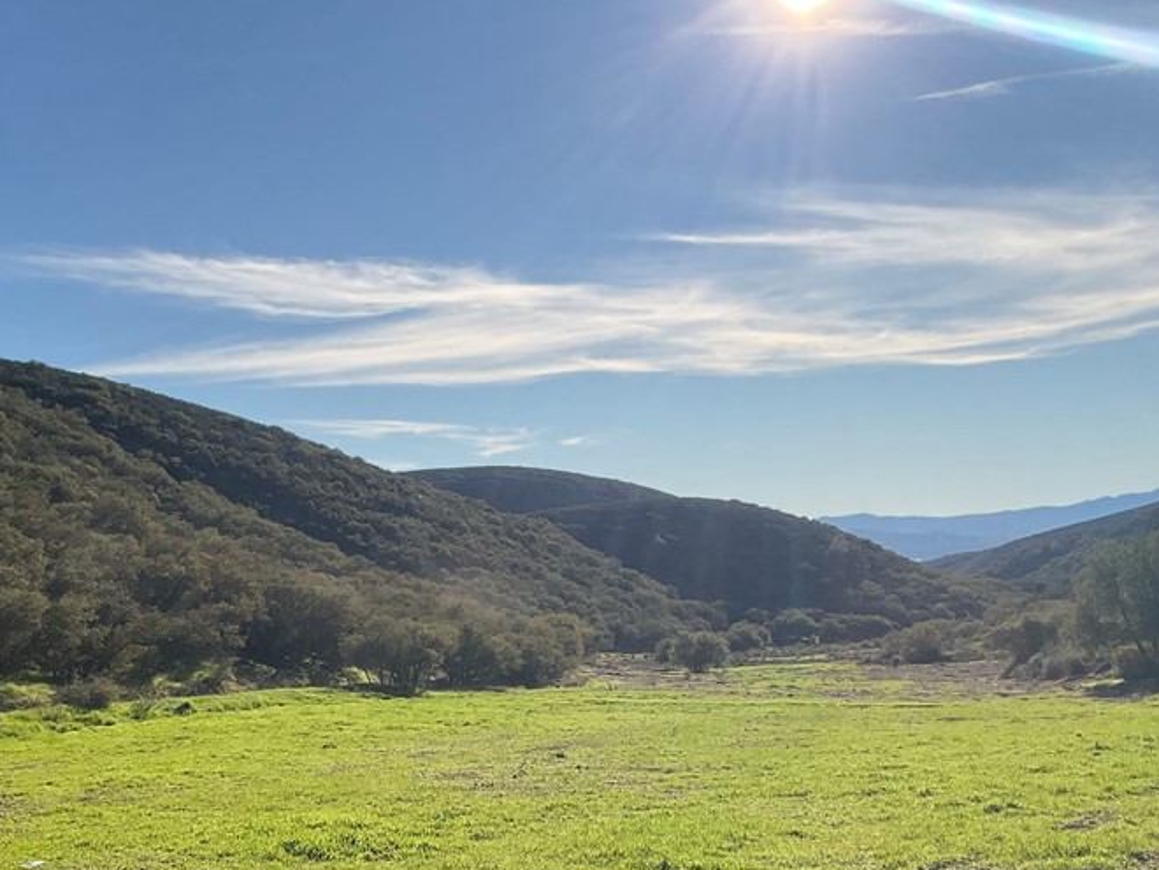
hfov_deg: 41.9
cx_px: 464
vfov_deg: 31.7
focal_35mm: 45
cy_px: 636
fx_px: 1507
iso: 16
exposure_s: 1/3534
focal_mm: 3
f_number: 1.8
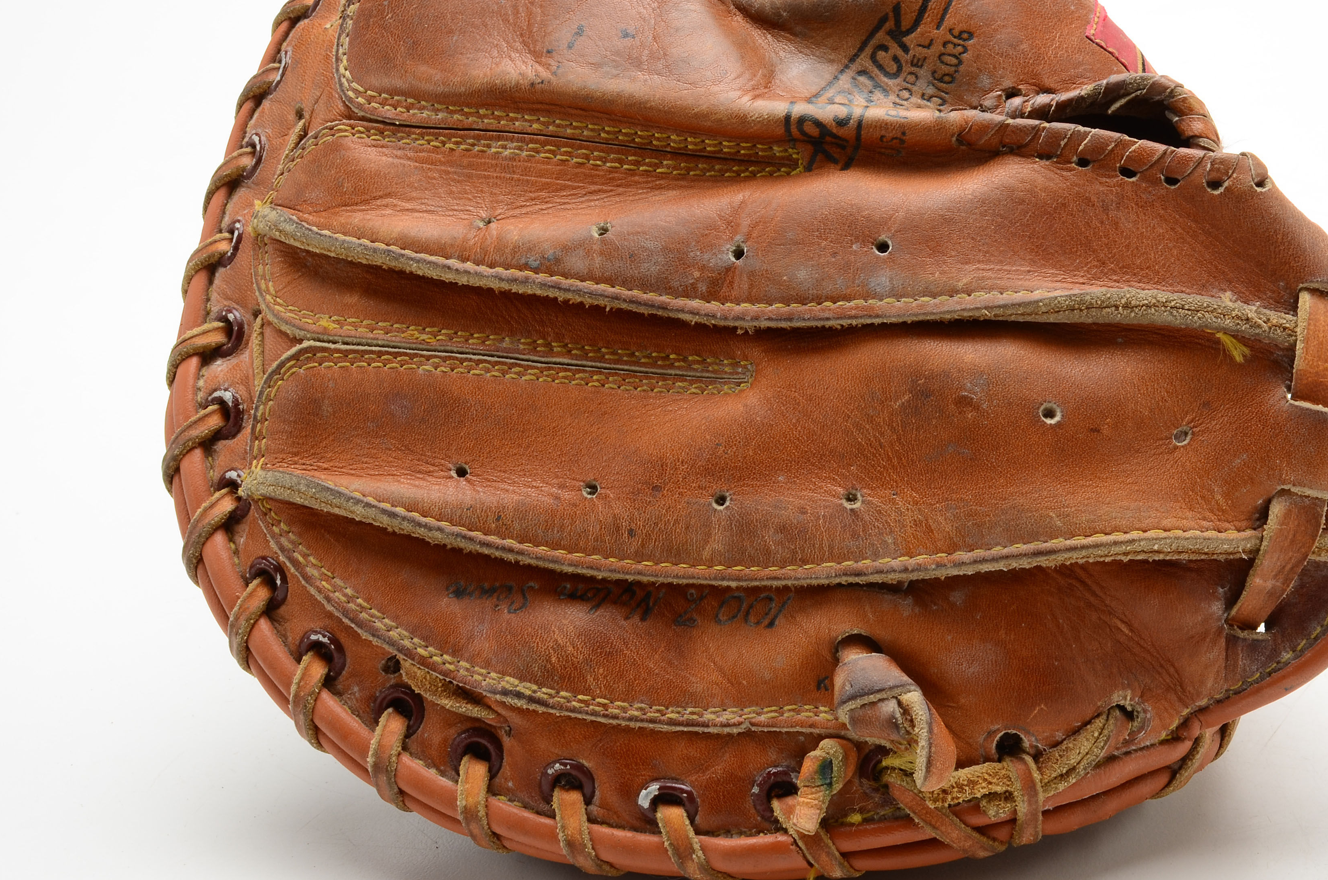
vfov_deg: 22.2
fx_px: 2236
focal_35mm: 61
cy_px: 286
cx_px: 869
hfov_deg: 32.8
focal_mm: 27
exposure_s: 1/160
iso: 100
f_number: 18
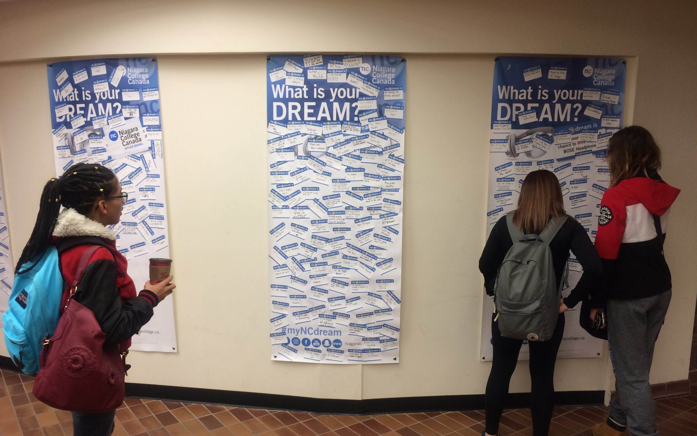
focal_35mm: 31
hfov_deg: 61.2
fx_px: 589
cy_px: 261
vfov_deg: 40.4
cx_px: 346
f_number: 2.2
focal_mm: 4.15
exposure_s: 1/30
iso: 50
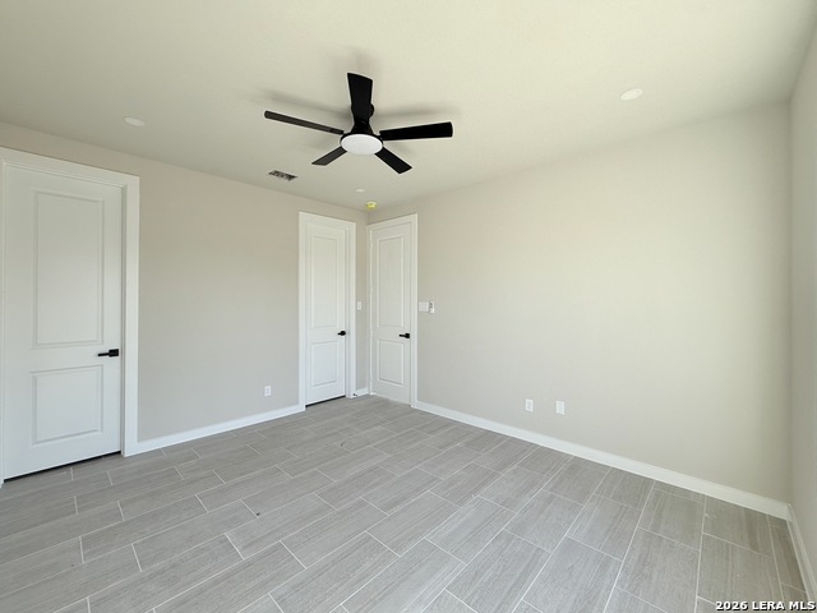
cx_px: 408
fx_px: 330
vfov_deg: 85.7
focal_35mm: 14
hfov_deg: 102.1
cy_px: 306
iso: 50
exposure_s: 1/124
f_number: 2.2
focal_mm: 2.22
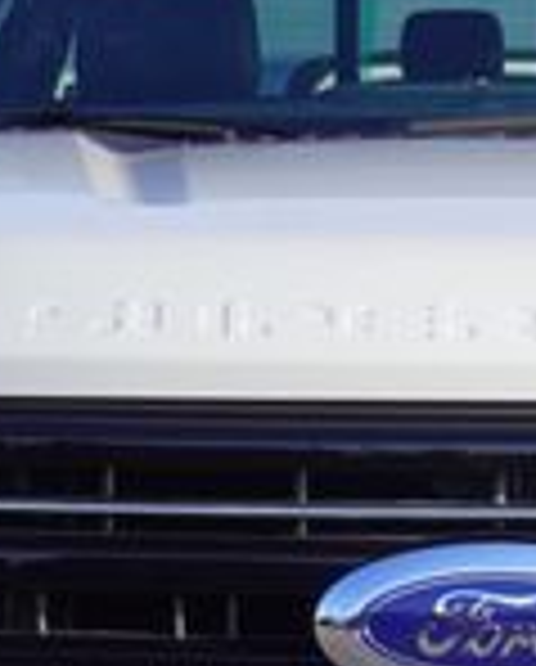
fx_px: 4329
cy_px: 621
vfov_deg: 8.8
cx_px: 432
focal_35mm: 219
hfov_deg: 7.1
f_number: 8
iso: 100
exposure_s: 1/100
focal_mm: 36
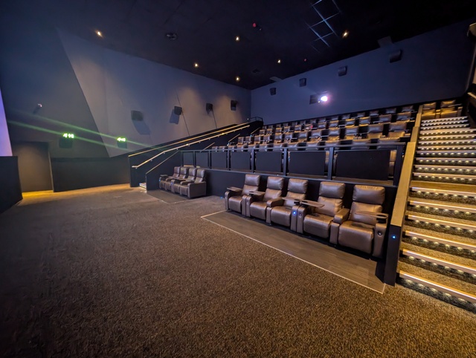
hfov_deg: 110.5
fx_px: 165
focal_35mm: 12
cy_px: 179
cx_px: 238
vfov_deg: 94.6
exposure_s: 1/2.56
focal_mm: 2.23
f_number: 1.95
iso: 1461
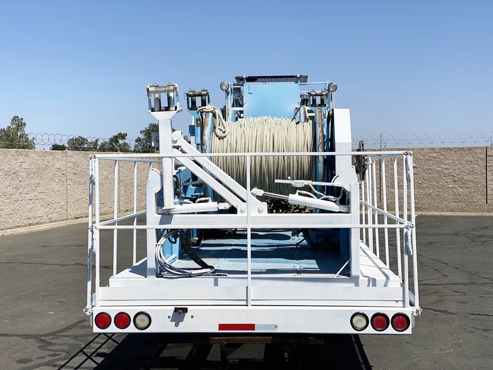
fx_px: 741
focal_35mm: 52
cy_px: 185
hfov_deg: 36.8
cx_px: 246
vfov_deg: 28.0
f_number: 2
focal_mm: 6
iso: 25
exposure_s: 1/3984
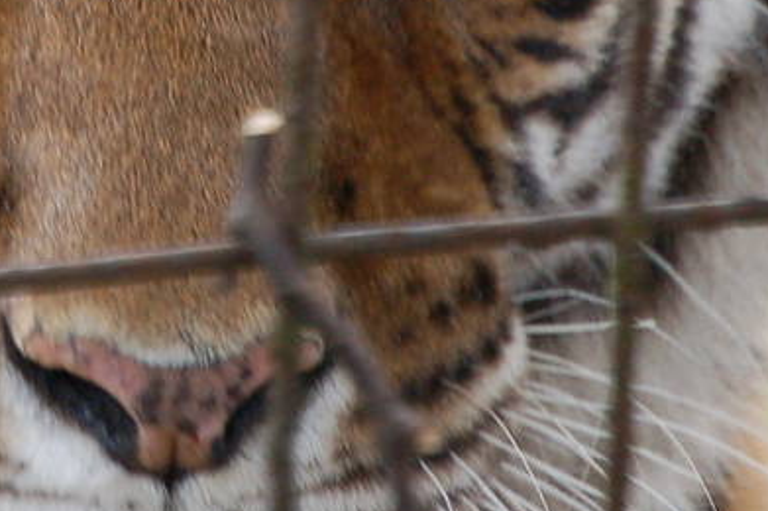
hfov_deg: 1.9
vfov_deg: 1.3
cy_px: -147
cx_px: -102
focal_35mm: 1074
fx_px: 22893
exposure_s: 1/160
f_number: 5.6
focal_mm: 175
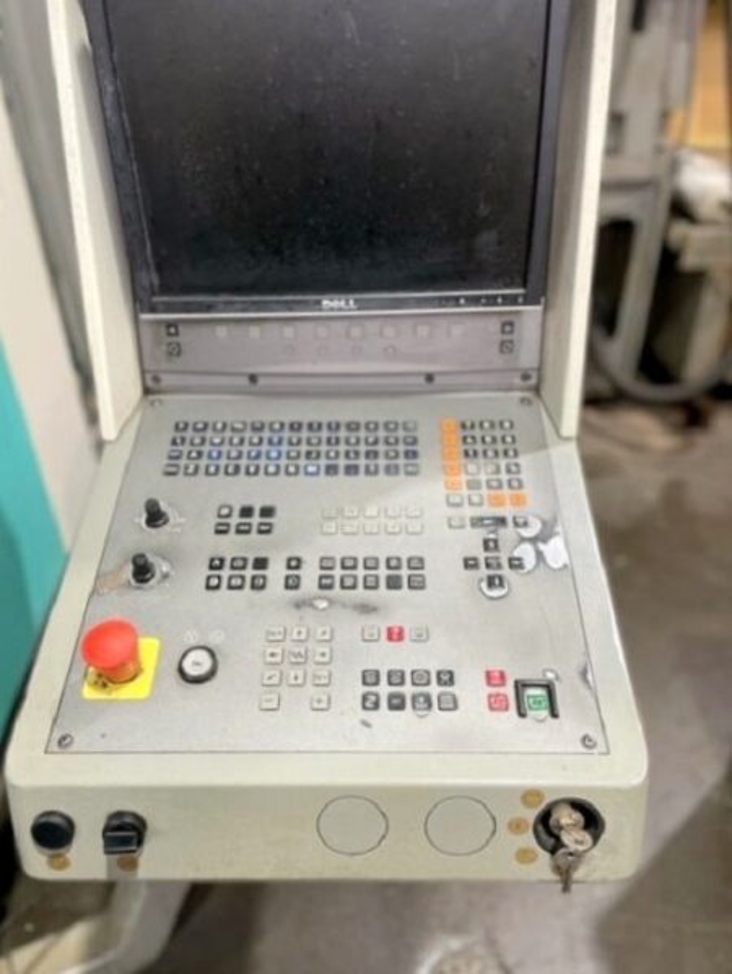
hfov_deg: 53.1
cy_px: 487
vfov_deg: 67.3
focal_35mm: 26
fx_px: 732
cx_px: 366
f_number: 1.6
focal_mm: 4.2
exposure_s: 1/50
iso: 80
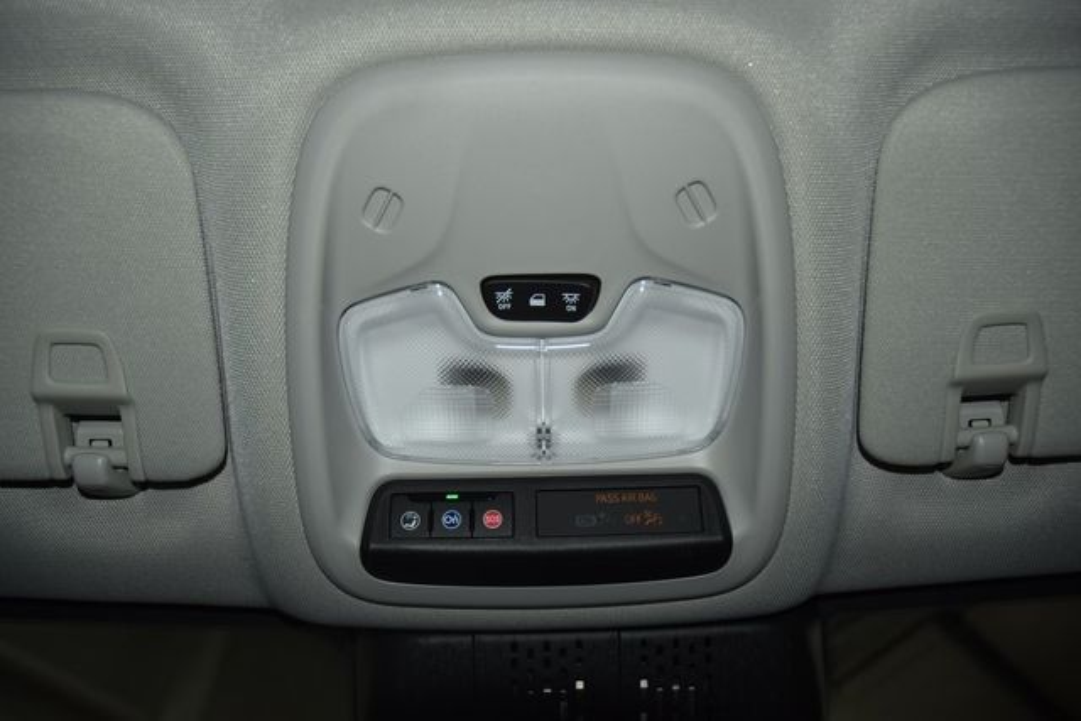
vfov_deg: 48.0
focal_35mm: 27
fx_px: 811
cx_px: 540
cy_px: 360
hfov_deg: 67.4
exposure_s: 1/125
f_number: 3.5
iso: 180
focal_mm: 18
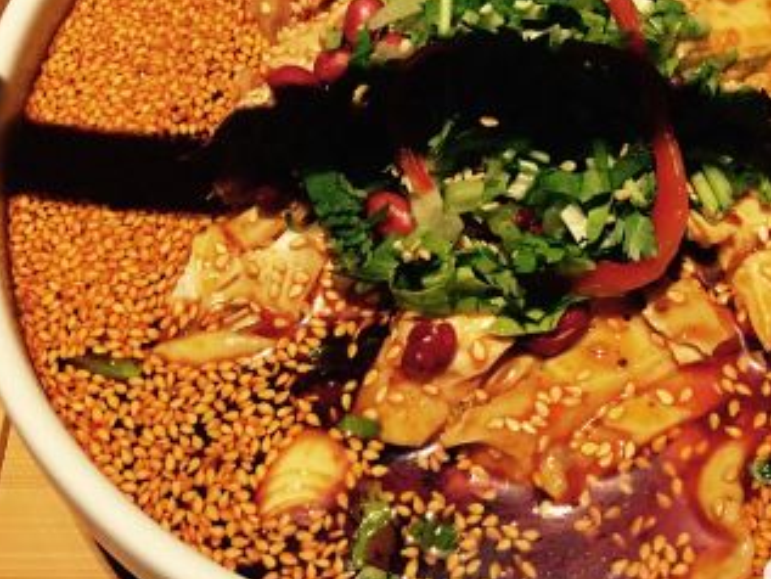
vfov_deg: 22.6
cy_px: 101
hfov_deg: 30.1
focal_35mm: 64
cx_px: 499
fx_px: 1426
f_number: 2.2
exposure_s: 1/17
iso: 125
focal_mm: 4.15
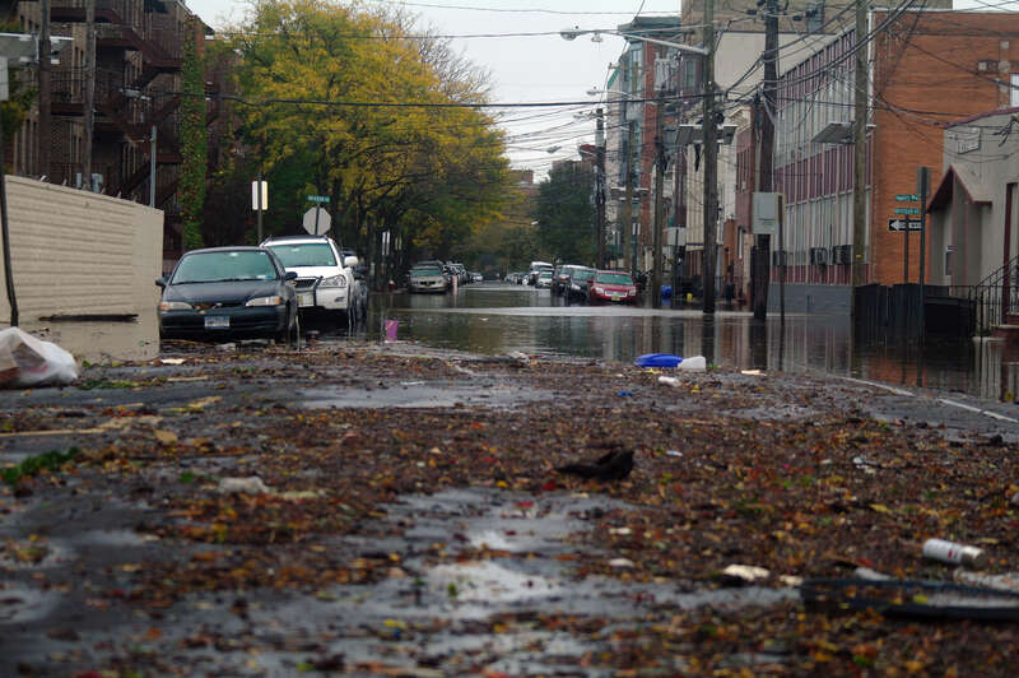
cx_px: 510
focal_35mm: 115
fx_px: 3252
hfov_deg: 17.8
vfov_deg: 11.9
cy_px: 339
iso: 400
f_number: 4.3
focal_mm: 75
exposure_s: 1/60
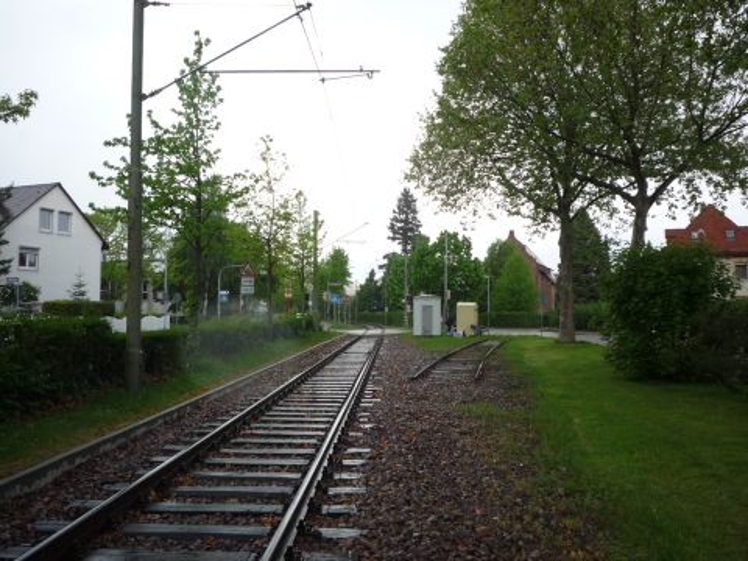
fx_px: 691
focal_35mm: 32
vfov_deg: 44.2
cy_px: 280
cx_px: 374
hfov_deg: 56.8
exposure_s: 1/125
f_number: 4
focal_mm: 5.2
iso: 100
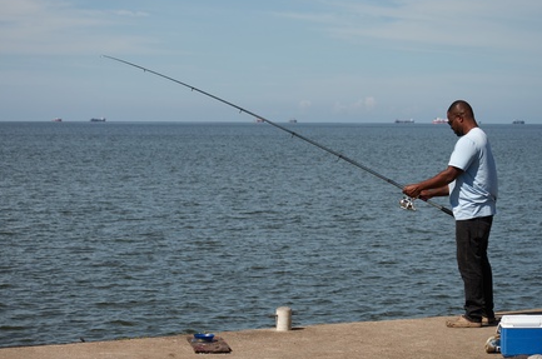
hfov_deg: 20.9
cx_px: 272
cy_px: 159
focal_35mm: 98
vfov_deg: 14.0
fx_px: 1467
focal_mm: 55
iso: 100
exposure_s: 1/1000
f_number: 4
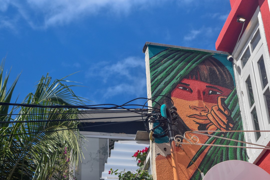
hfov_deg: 24.6
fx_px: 619
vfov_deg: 16.6
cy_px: 90
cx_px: 135
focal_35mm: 82
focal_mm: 55
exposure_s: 1/1600
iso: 400
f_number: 7.1
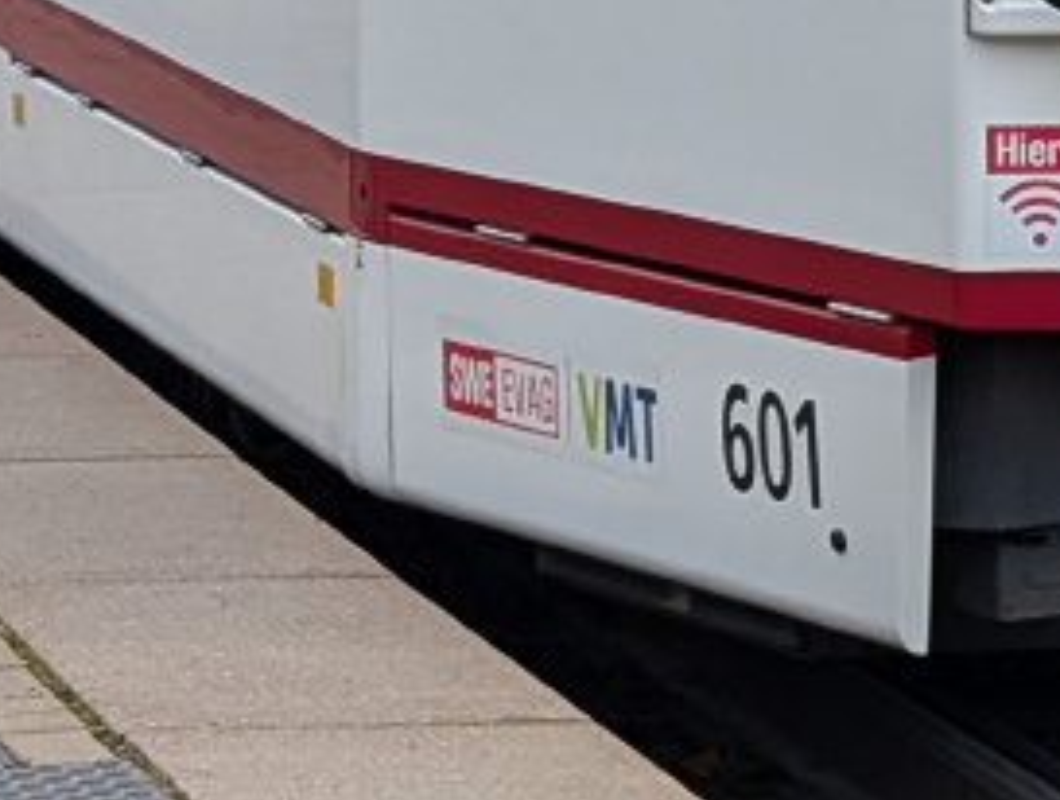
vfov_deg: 6.2
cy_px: -837
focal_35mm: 233
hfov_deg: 8.5
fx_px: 7151
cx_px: 722
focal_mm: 6.9
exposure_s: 1/429
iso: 21
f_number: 1.68
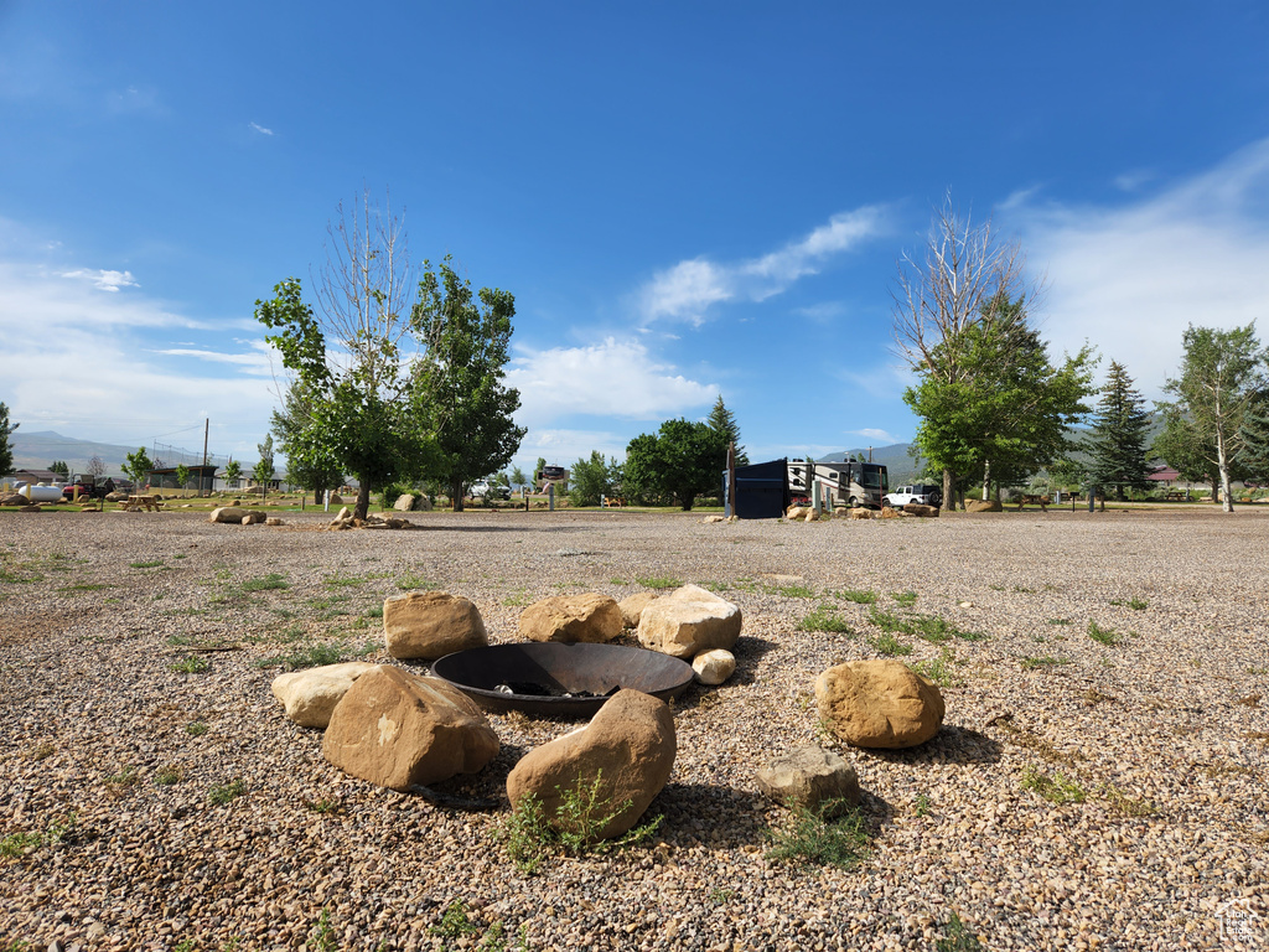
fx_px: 843
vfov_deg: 58.9
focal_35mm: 23
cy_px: 476
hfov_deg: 73.9
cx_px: 634
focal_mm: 5.4
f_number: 1.8
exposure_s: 1/1728
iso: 20
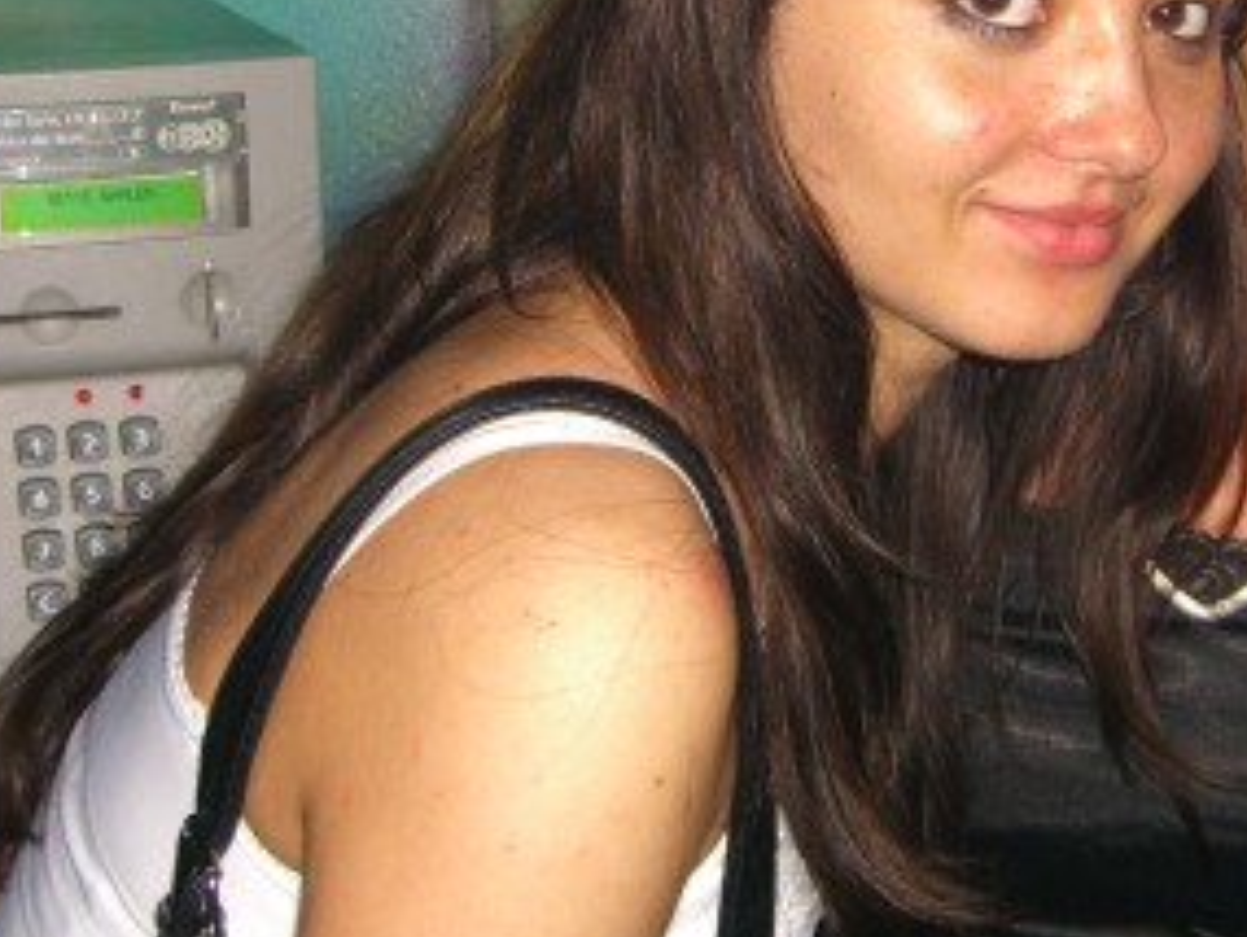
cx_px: 897
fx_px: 2883
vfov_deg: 18.3
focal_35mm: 80
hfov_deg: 24.2
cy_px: 201
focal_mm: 7.9
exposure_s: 1/60
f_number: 2.8
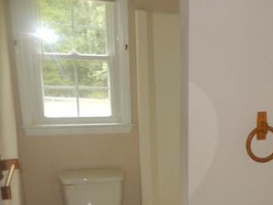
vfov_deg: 26.6
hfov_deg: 33.8
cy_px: 181
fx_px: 418
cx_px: 257
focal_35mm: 53
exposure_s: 1/30
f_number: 3.4
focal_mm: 4.5
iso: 200
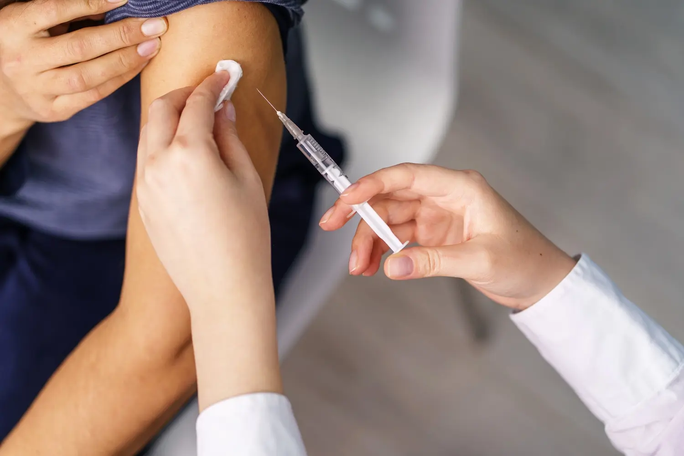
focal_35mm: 85
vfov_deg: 16.1
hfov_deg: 23.9
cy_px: 228
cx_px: 342
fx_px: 1615
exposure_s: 1/160
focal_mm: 85
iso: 100
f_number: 3.2
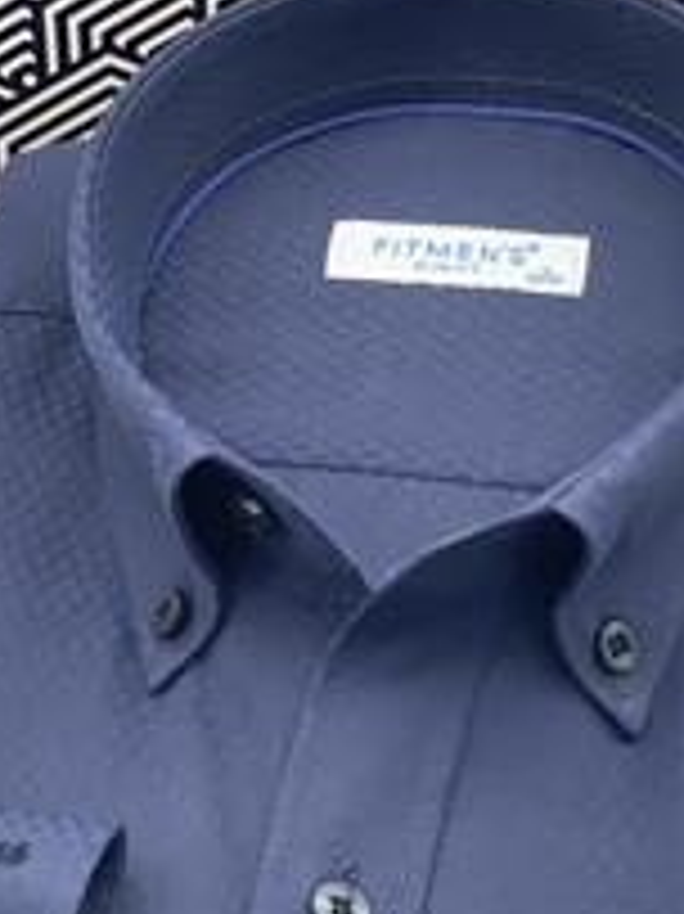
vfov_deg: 18.5
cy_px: 579
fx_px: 2796
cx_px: 378
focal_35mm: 106
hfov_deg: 13.9
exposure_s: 1/100
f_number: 2
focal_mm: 6
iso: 25
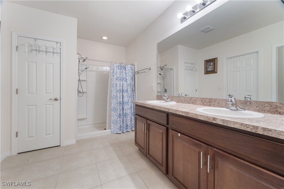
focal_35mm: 14
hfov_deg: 104.3
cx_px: 142
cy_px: 94
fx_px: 110
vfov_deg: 81.2
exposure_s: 1/4
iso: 800
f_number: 8
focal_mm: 14
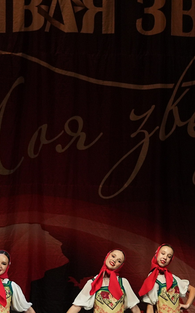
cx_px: 69
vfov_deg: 7.0
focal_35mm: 300
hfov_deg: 4.4
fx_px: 2552
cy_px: 179
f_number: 2.8
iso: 2500
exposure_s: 1/400
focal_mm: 102
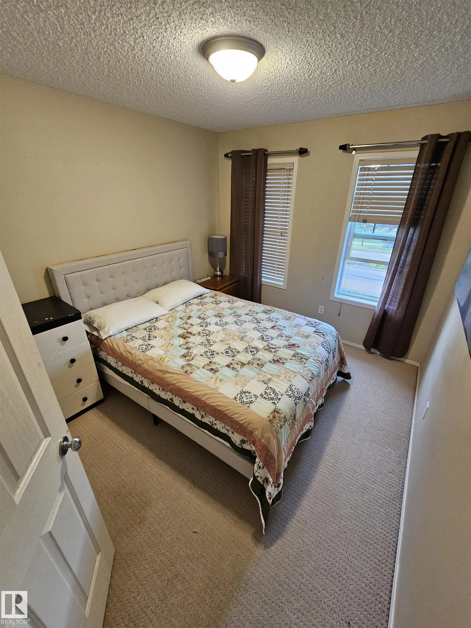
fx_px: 236
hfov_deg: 89.9
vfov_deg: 106.2
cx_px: 236
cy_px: 314
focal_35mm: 13
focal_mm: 2.2
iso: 320
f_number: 2.2
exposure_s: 1/40
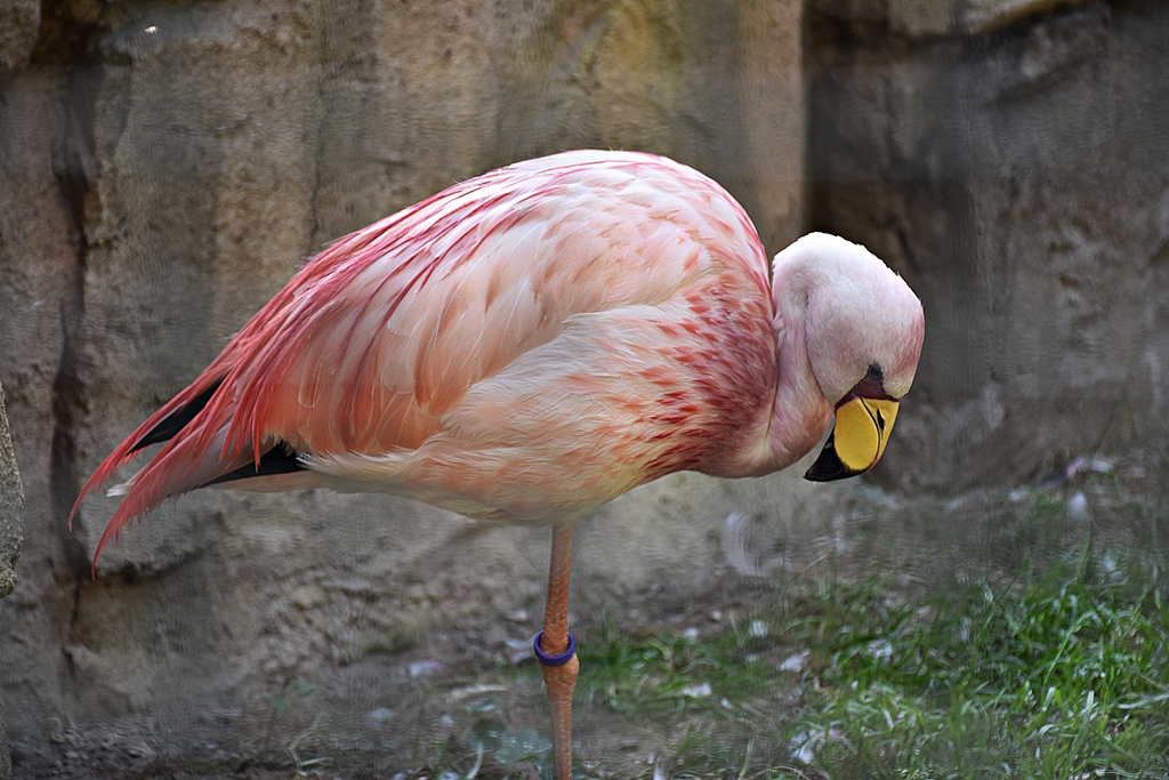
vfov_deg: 12.2
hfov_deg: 18.2
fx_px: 3653
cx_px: 584
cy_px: 390
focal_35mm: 112
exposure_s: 1/60
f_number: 5
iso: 400
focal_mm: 75
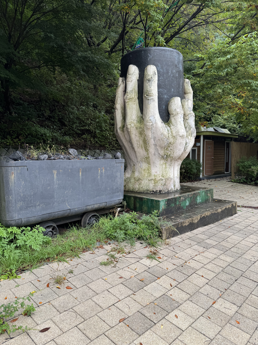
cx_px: 129
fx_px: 239
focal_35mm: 24
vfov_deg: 71.6
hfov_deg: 56.8
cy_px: 172
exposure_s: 1/297
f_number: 1.78
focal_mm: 6.76
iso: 80
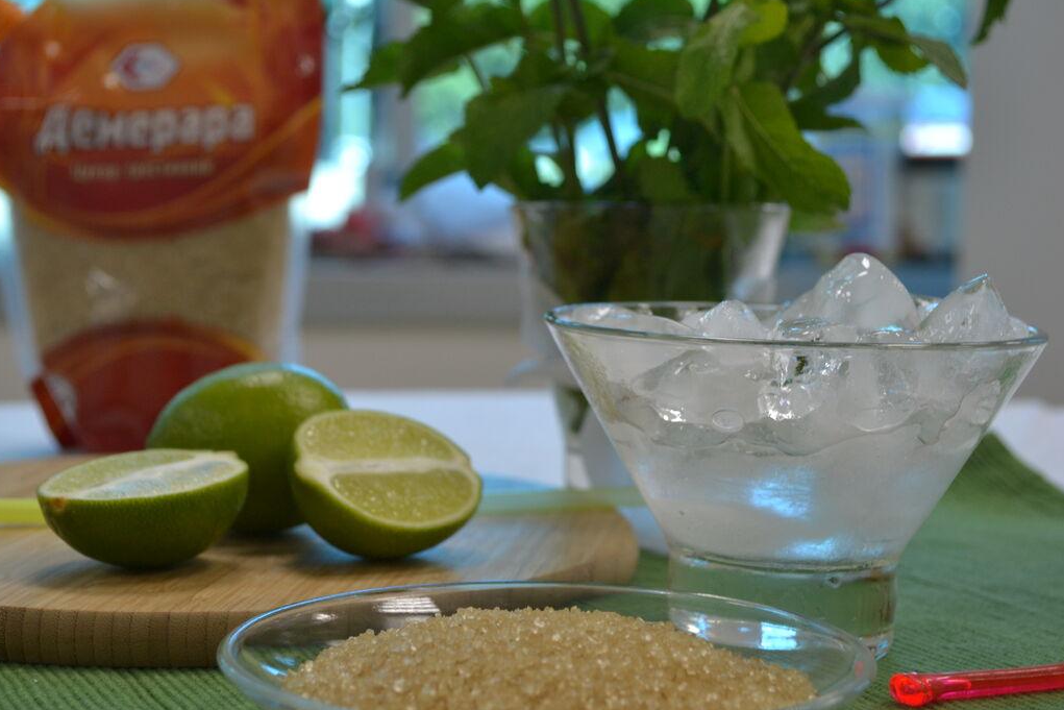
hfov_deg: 30.0
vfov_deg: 20.3
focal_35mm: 67
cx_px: 446
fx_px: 1980
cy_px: 327
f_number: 5
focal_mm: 38
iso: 320
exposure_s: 1/30
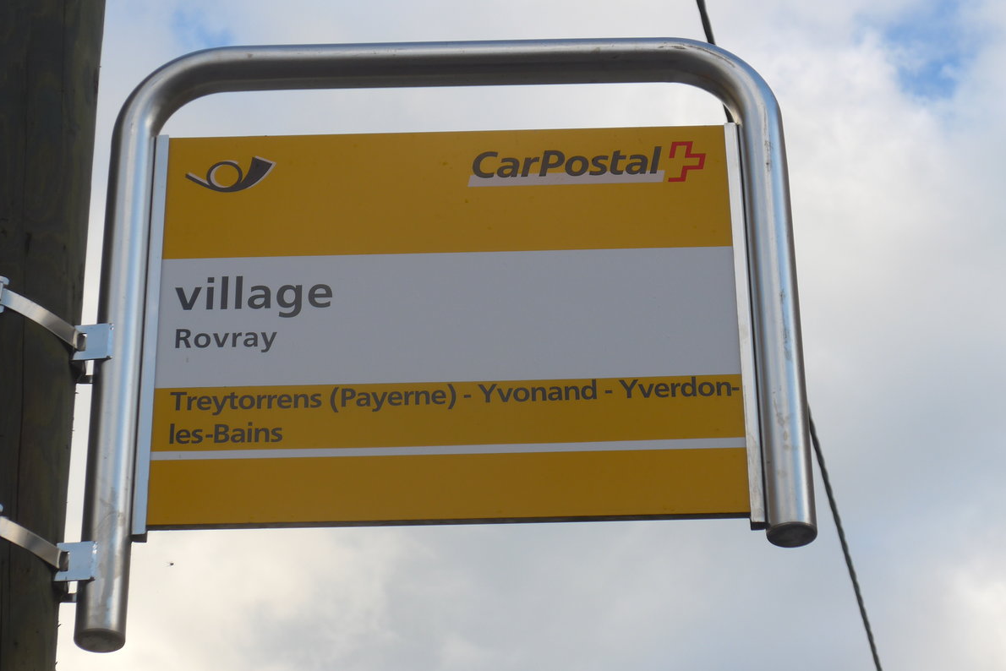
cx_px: 500
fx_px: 3019
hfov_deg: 18.9
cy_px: 292
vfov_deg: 12.7
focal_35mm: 108
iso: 80
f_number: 4.8
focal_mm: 20.4
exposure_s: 1/160
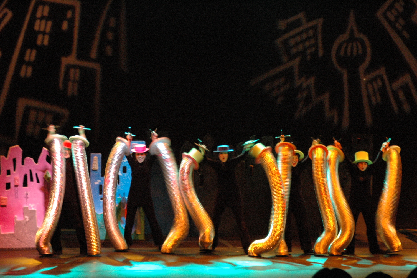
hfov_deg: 19.5
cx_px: 208
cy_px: 139
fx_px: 1215
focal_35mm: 105
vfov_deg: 13.0
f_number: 6.3
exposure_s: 1/15
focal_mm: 70
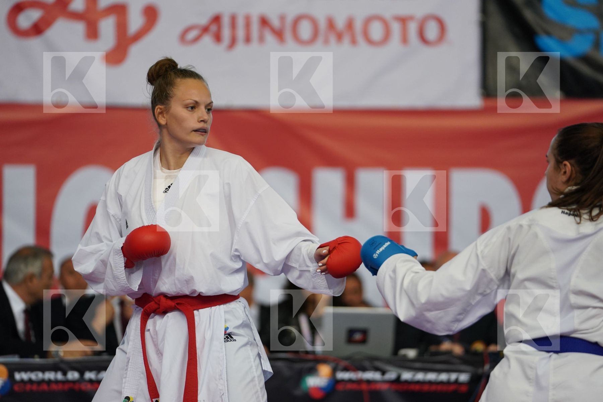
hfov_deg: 10.8
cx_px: 302
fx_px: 3199
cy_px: 201
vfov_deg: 7.2
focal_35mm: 191
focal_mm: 191
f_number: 2.8
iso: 1600
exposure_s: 1/1000
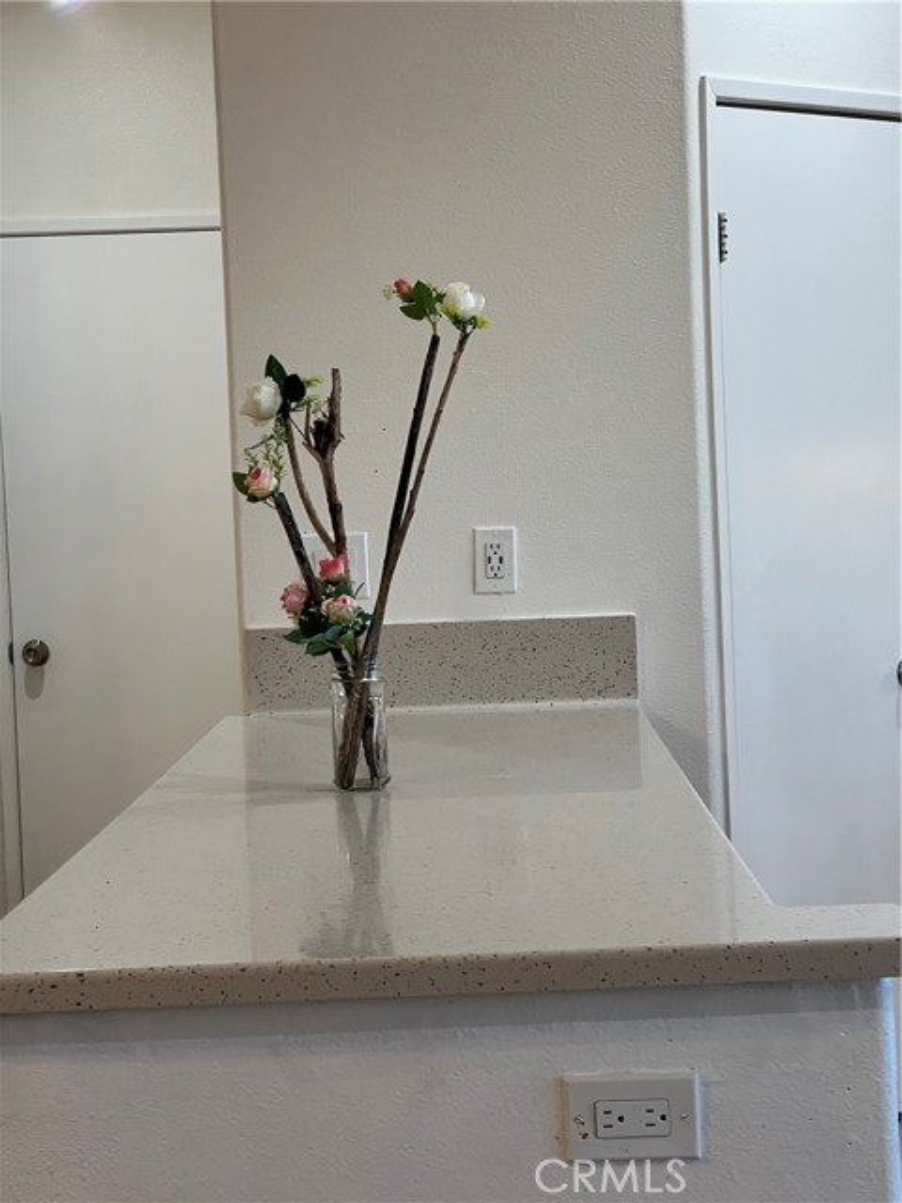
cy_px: 602
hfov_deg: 19.1
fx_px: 2675
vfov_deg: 25.3
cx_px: 451
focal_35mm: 77
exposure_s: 1/60
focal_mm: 9
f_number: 2.8
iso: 200
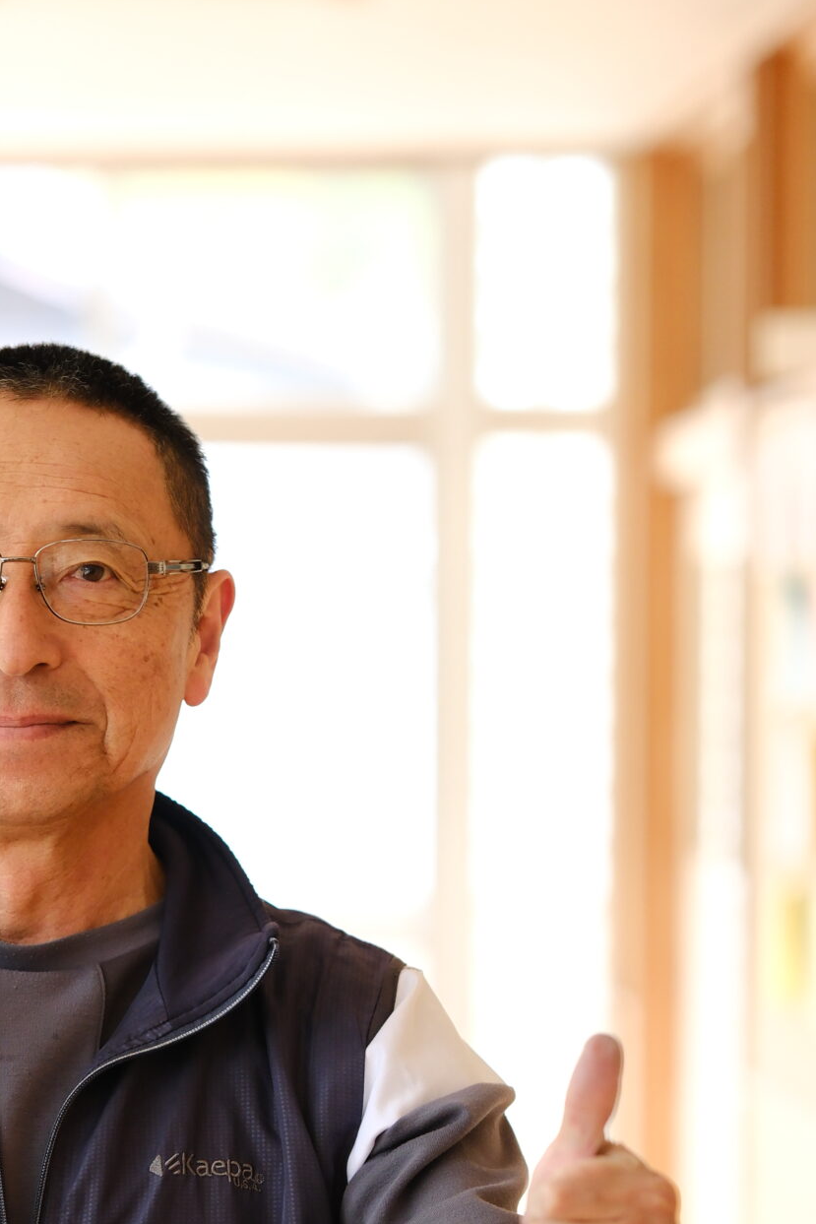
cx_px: 19
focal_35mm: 173
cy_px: 965
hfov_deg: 7.9
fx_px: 5880
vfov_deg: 11.8
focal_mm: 56
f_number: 2
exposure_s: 1/600
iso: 800
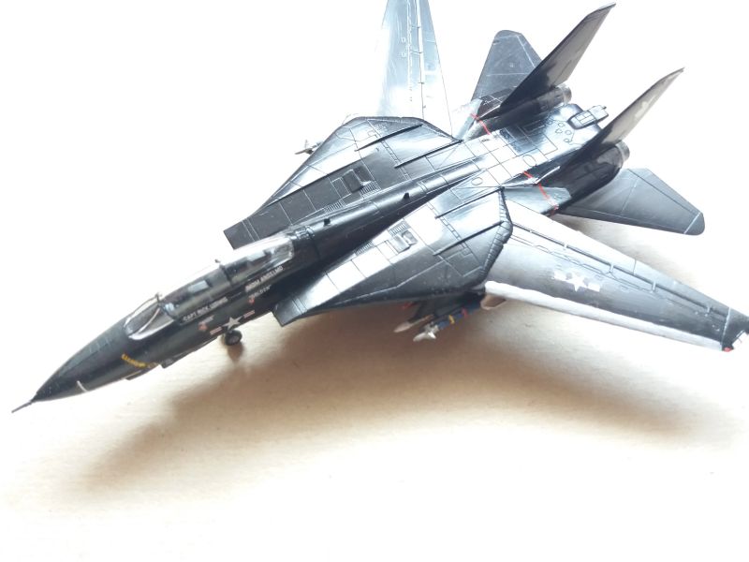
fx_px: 606
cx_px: 374
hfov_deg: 63.4
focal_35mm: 28
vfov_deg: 49.7
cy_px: 281
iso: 160
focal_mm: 3.7
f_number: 1.9
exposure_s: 1/20
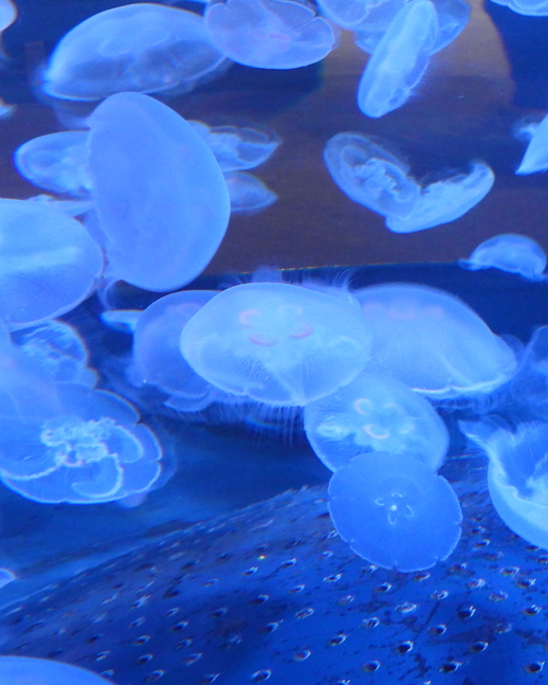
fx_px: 1682
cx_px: 449
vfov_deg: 22.9
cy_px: 228
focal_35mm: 83
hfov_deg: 18.3
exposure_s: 1/8
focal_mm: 7.7
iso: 640
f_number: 3.2
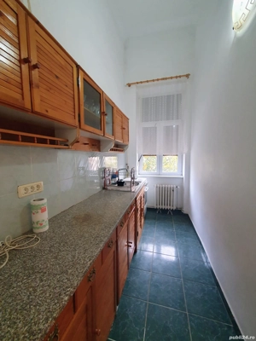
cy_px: 170
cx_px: 128
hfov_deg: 89.9
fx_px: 128
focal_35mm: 13
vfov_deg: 106.2
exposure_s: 1/50
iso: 250
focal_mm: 1.8
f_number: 2.2
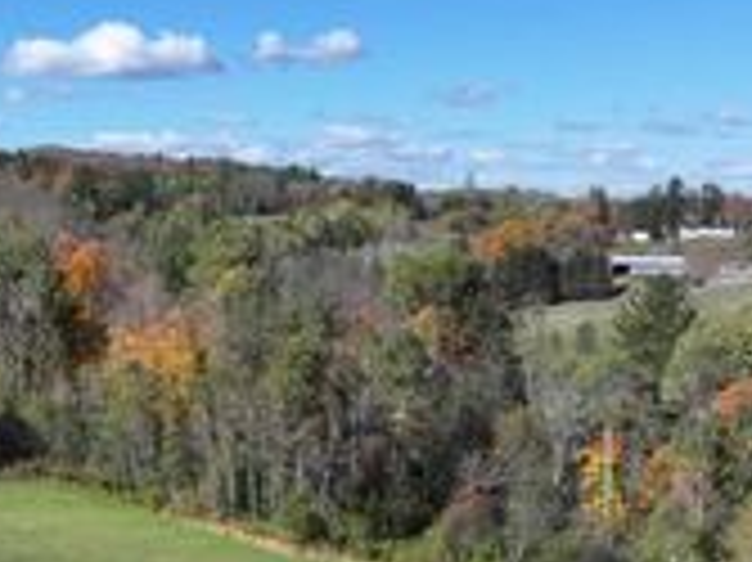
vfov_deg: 20.1
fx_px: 1563
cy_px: 486
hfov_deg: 25.5
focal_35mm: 72
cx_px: -27
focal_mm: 12.29
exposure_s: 1/1600
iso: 100
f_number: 2.8
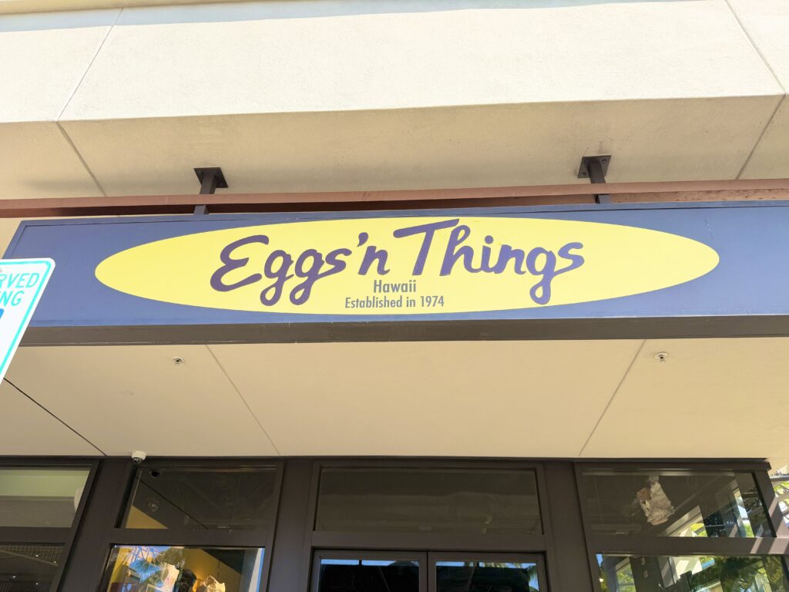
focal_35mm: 24
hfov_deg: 71.6
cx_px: 394
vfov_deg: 56.8
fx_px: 547
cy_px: 296
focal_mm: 6.76
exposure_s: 1/1727
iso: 80
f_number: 1.78
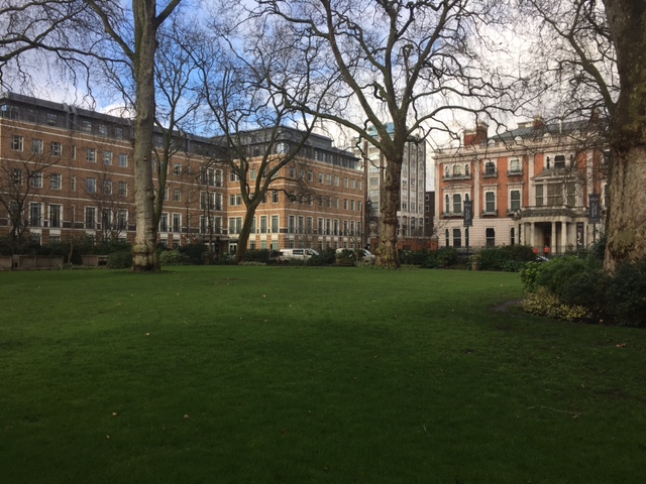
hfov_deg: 61.7
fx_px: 541
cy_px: 242
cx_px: 323
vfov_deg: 48.2
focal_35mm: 29
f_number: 2.2
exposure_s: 1/499
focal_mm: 4.15
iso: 25
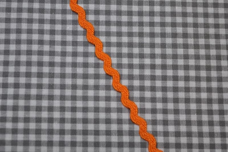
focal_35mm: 69
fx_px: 436
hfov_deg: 29.3
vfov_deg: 19.7
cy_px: 76
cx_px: 114
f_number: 5.6
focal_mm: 46
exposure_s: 1/125
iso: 360
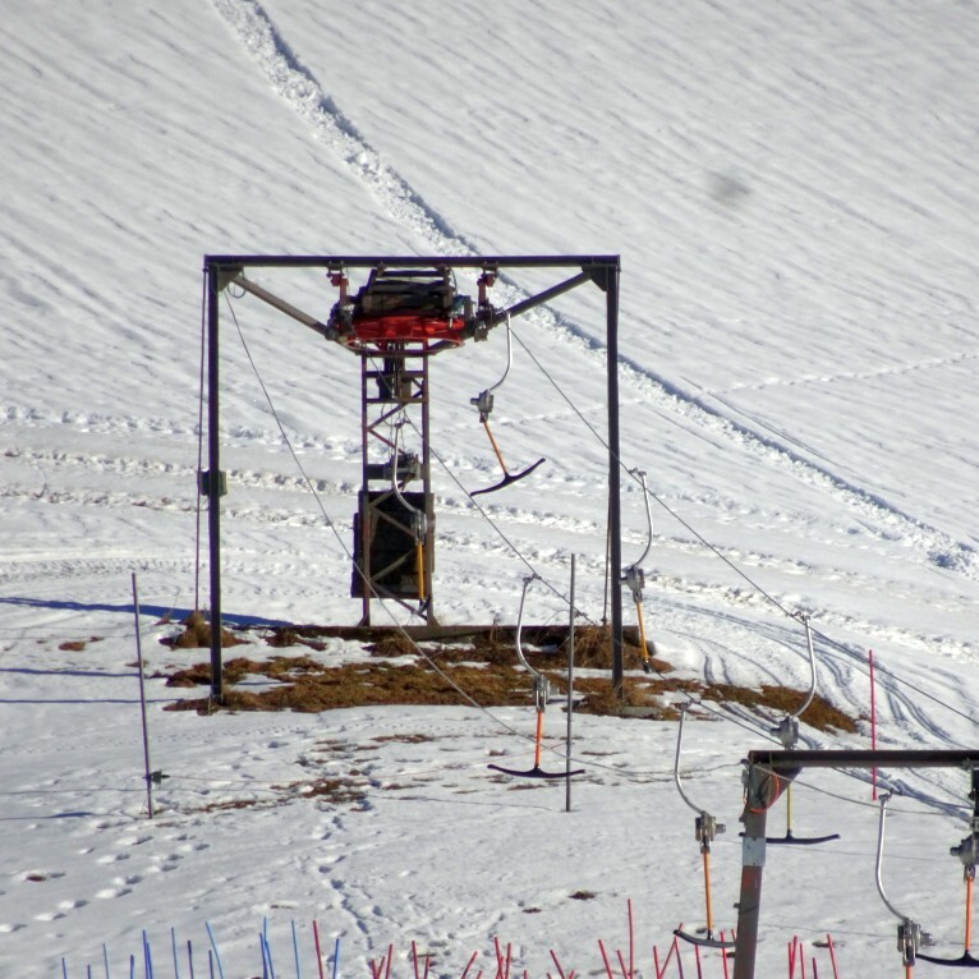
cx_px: 583
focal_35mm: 851
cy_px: 490
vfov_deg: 2.1
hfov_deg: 2.1
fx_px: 27230
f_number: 6.4
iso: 80
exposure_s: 1/800
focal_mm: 123
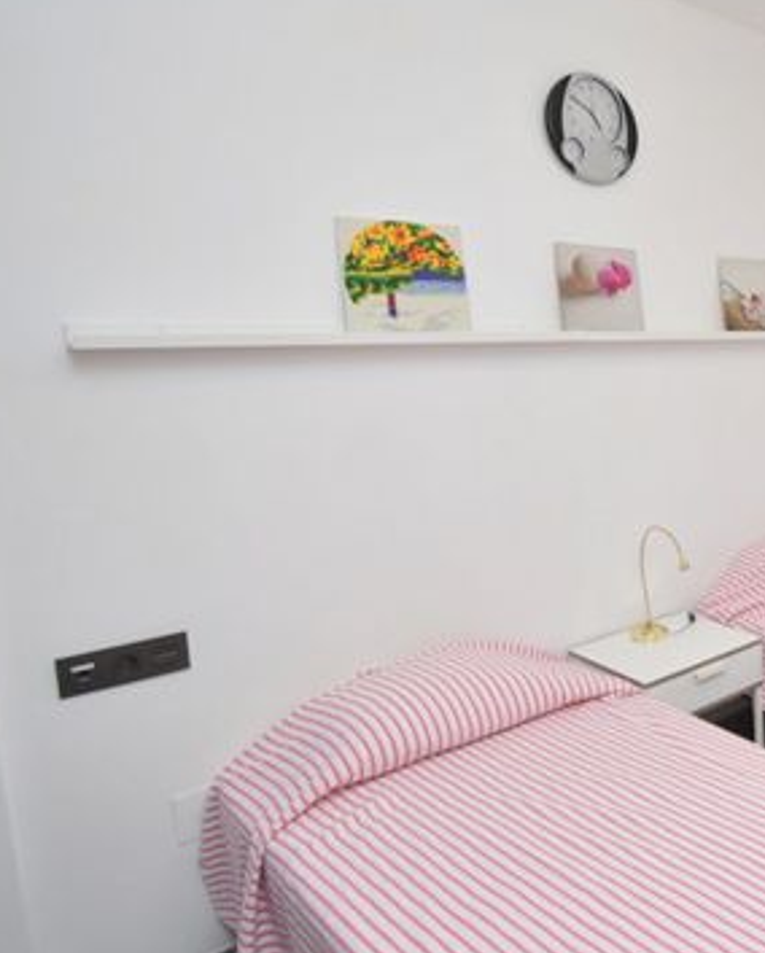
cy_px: 425
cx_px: 828
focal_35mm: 28
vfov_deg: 62.0
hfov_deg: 41.7
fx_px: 791
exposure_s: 1/250
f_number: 4.5
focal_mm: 10
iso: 400
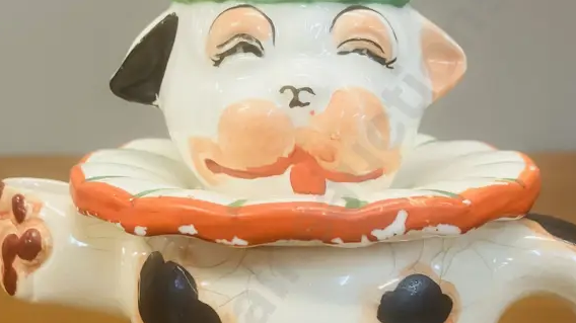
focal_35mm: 55
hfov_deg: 37.8
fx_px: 840
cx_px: 304
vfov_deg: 21.6
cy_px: 239
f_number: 1.8
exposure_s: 1/50
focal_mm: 3.99
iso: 125
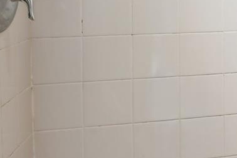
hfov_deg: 22.8
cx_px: 356
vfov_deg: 18.3
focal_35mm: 72
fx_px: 474
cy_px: -10
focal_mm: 17
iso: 400
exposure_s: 1/15
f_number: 8
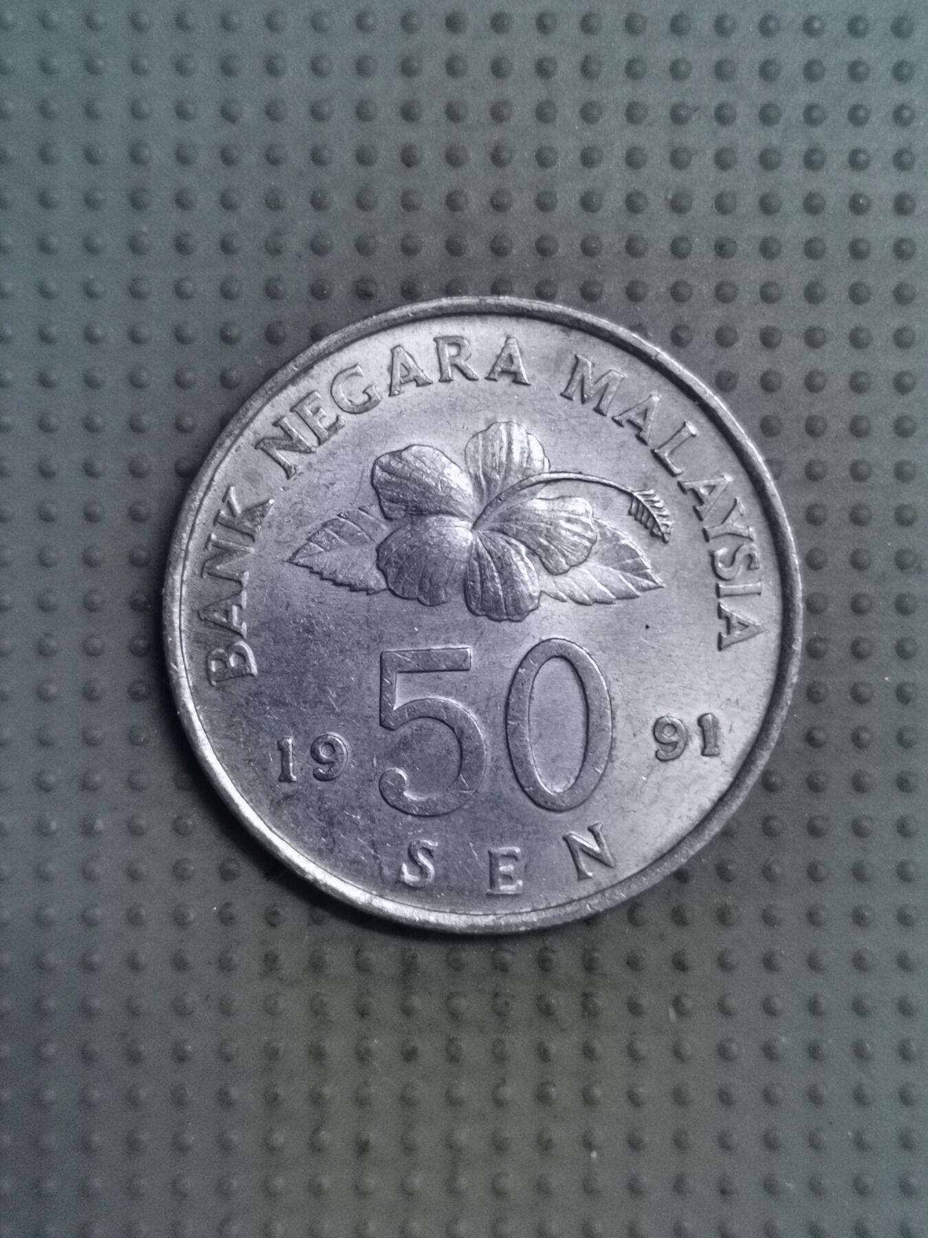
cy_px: 619
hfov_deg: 28.0
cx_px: 464
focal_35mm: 52
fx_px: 1859
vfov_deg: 36.8
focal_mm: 4.75
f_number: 1.8
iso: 250
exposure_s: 1/30
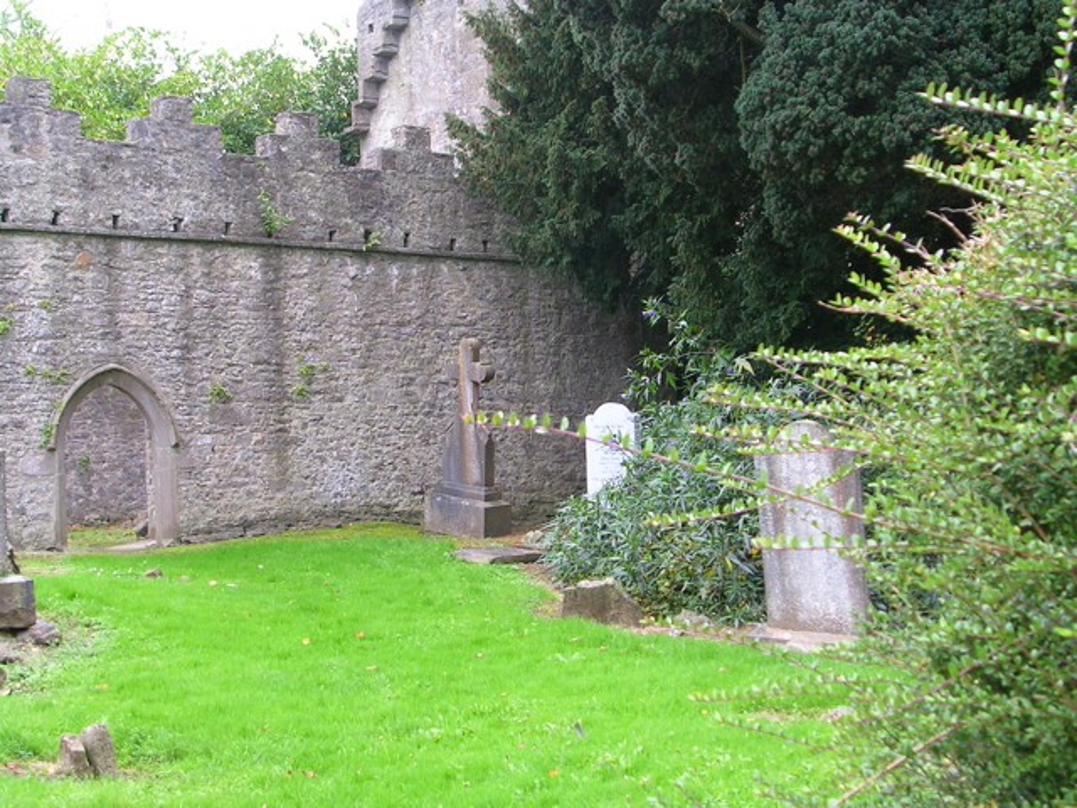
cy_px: 404
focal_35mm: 56
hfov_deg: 34.3
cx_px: 538
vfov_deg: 26.1
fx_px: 1742
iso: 50
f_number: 3.3
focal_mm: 8.5
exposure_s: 1/32.4
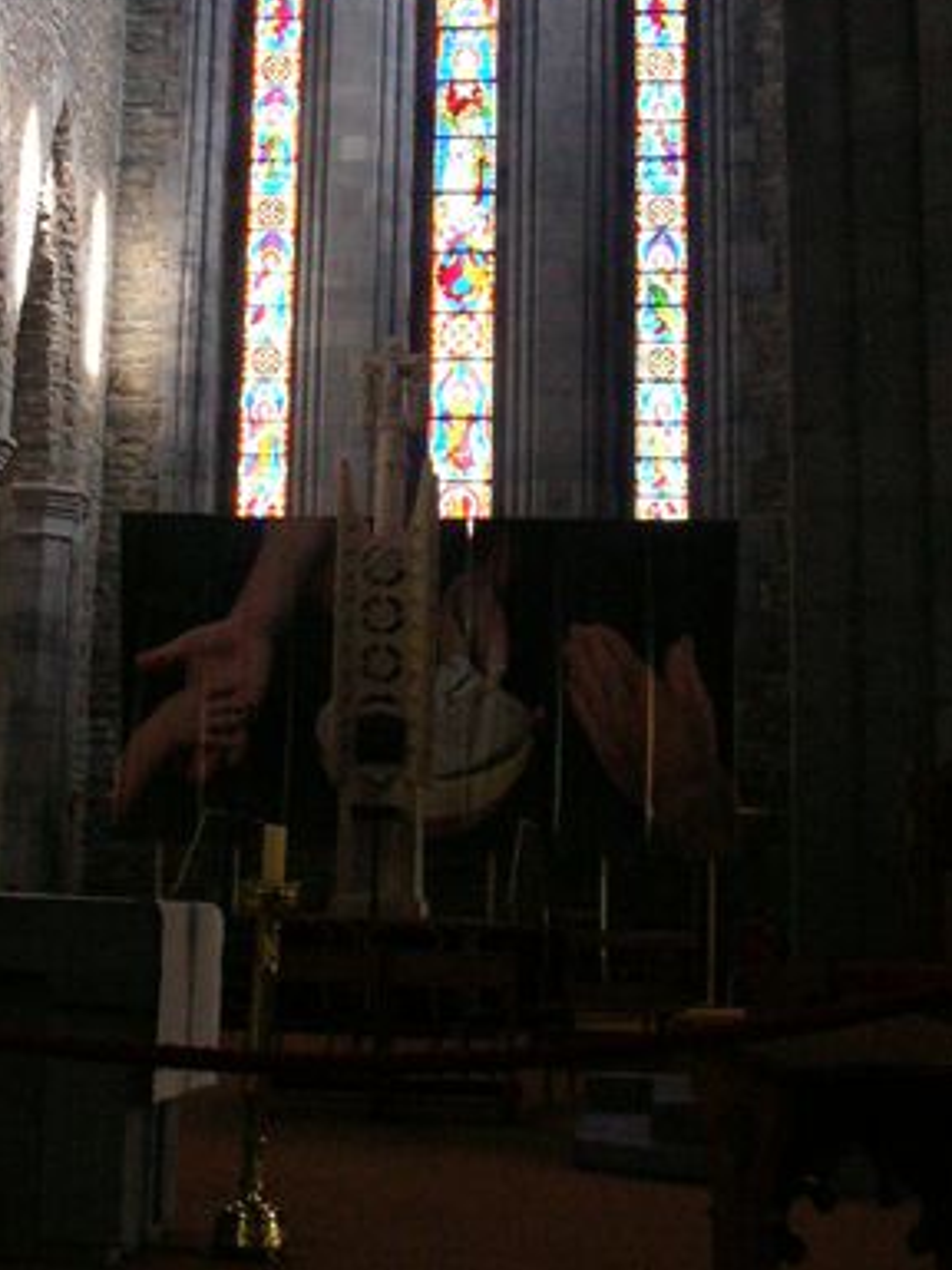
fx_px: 2677
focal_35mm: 73
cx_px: 271
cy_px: 56
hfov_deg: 20.1
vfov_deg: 25.6
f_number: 3
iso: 200
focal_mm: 5.8
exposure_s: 1/59
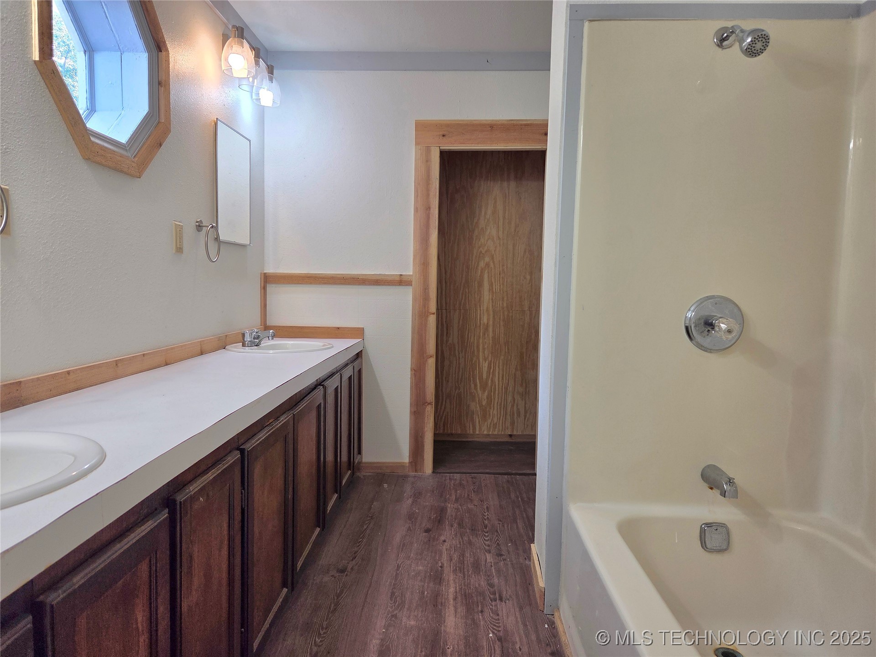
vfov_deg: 58.9
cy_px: 328
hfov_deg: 73.9
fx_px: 582
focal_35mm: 23
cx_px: 438
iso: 64
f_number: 1.8
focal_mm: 5.4
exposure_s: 1/120
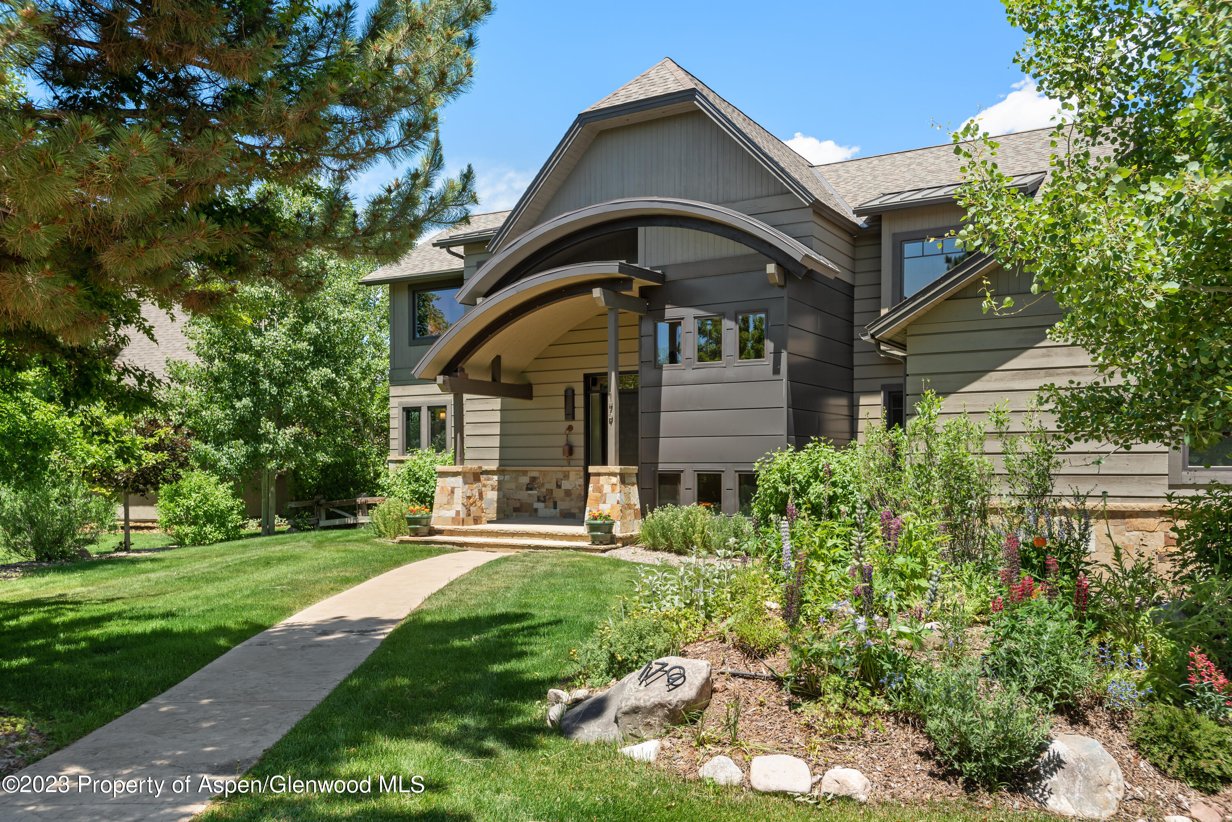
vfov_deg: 46.4
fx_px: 958
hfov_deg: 65.5
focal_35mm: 28
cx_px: 616
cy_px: 411
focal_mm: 28
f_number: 7.1
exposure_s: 1/160
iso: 100
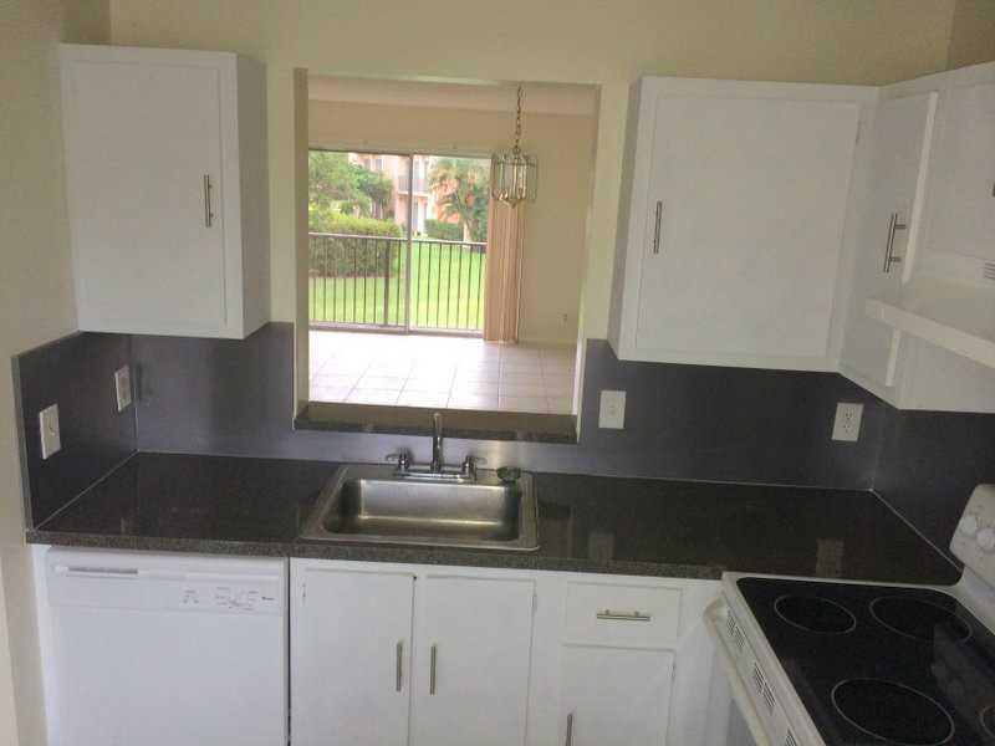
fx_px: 862
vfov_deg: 46.8
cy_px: 373
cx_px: 498
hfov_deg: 60.0
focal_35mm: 30
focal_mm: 4.12
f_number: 2.2
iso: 160
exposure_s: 1/30
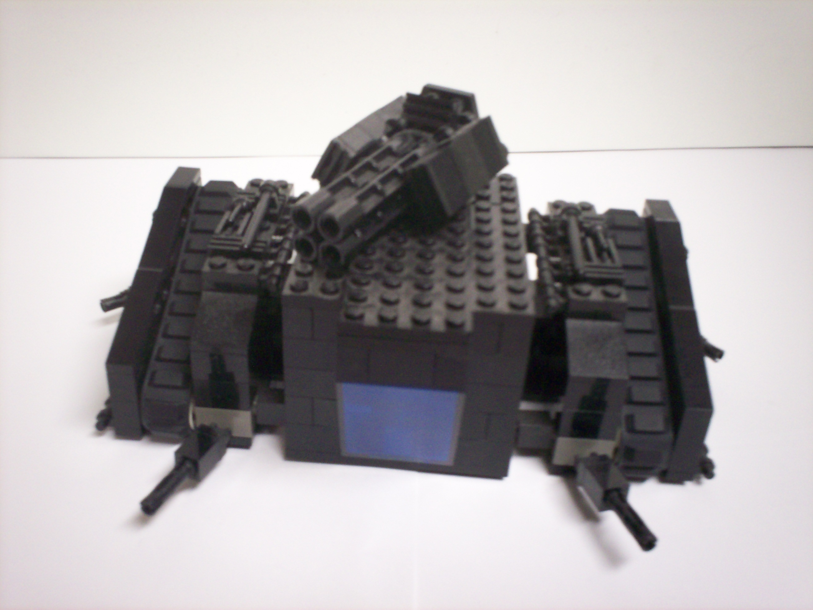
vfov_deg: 39.7
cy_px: 305
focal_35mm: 36
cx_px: 406
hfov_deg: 51.4
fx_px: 846
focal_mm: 6
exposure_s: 1/8
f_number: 4.5
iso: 200
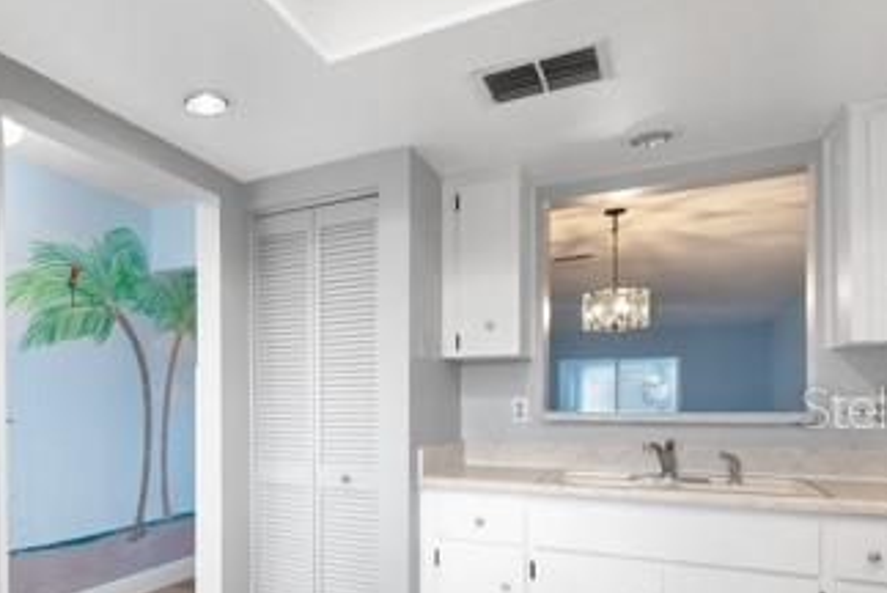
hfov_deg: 65.6
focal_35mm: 26
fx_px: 641
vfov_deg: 48.6
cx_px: 236
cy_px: 408
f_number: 6.3
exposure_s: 1/2.5
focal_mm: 14
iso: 250
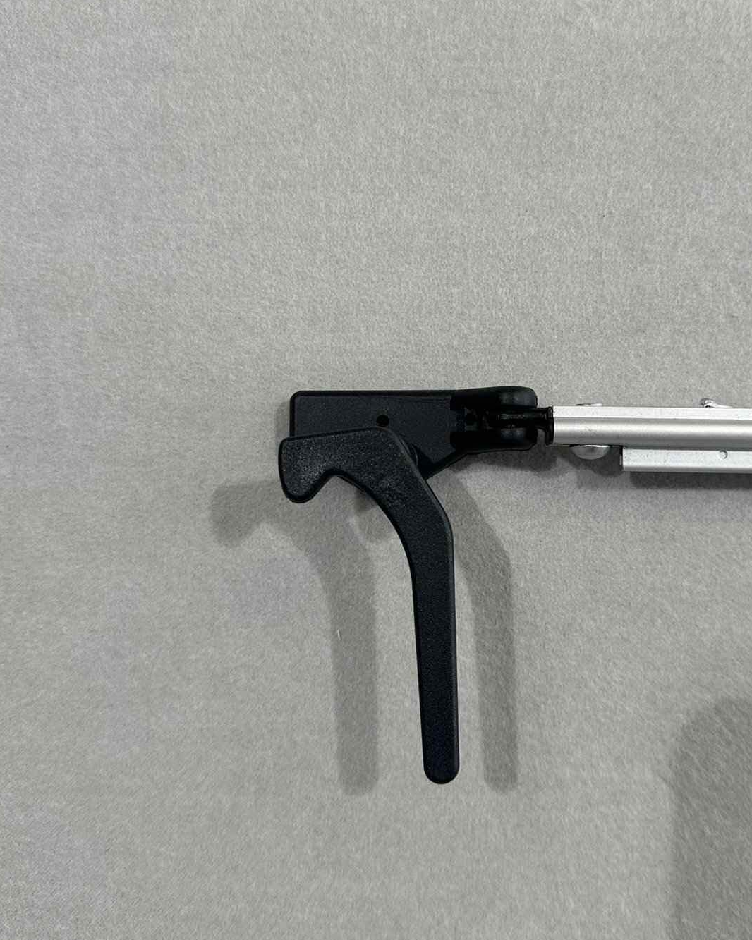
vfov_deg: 50.3
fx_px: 1002
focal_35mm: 36
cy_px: 443
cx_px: 478
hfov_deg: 40.8
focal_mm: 6.86
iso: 64
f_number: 1.78
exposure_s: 1/189
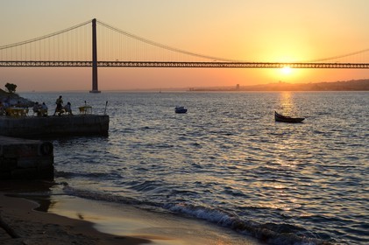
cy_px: 122
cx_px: 184
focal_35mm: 60
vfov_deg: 22.6
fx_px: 615
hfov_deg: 33.4
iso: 100
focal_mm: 60
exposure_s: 1/320
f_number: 5.6
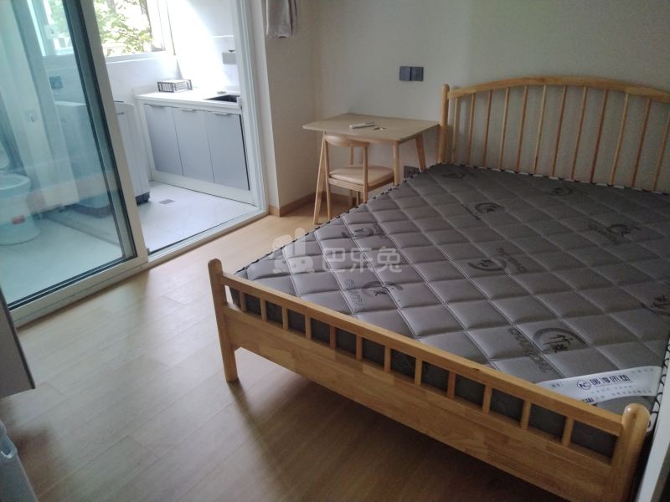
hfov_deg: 67.3
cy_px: 251
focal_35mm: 26
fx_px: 503
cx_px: 335
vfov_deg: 53.1
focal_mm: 4.25
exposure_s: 1/50
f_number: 1.8
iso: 124
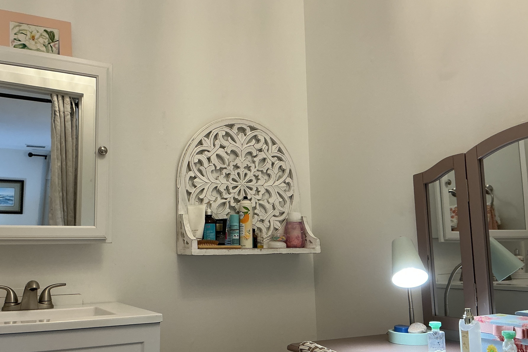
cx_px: 232
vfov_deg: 39.9
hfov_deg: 57.1
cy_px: 195
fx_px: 484
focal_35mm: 33
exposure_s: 1/60
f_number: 1.8
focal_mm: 3
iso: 64
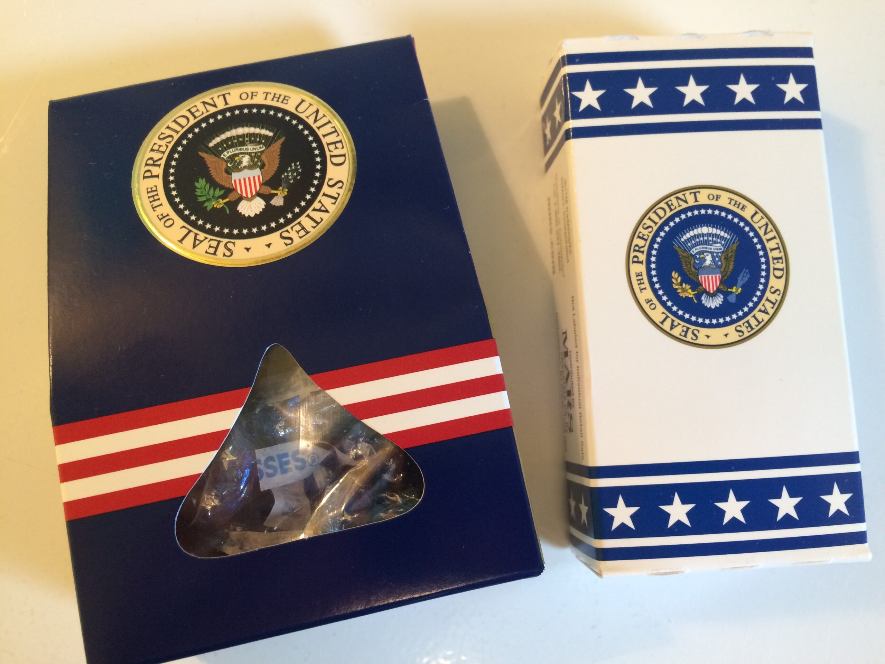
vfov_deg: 48.2
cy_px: 332
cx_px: 442
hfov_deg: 61.7
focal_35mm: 29
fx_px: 741
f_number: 2.2
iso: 125
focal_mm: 4.15
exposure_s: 1/30
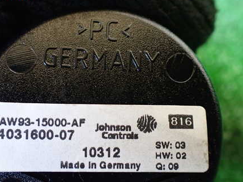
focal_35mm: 42
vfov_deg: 34.1
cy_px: 115
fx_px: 295
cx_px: 96
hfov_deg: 44.6
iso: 800
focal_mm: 5.4
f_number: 2.3
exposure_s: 1/60
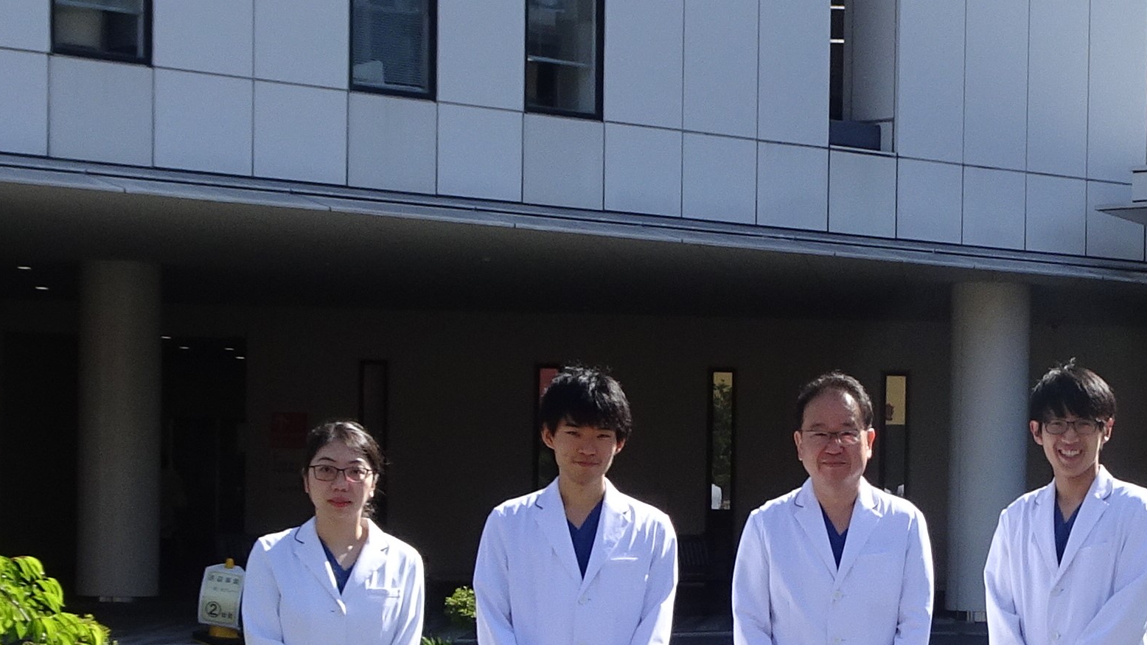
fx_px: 1490
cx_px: 743
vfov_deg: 23.4
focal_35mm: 49
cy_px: 643
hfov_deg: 41.7
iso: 80
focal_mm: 4.92
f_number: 3.5
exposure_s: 1/400
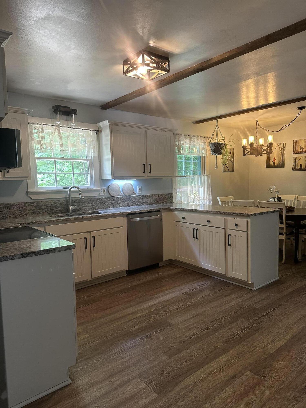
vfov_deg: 71.6
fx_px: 283
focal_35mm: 24
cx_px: 153
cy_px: 204
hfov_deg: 56.8
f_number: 1.78
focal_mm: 6.86
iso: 250
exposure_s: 1/60
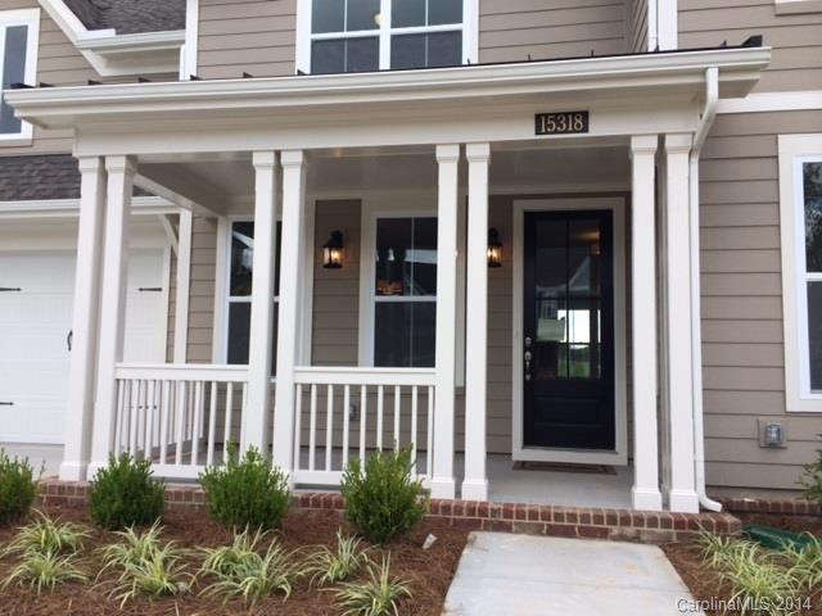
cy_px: 308
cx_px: 411
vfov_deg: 46.8
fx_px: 712
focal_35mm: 30
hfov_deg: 60.0
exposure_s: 1/954
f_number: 2.2
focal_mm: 4.12
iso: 32
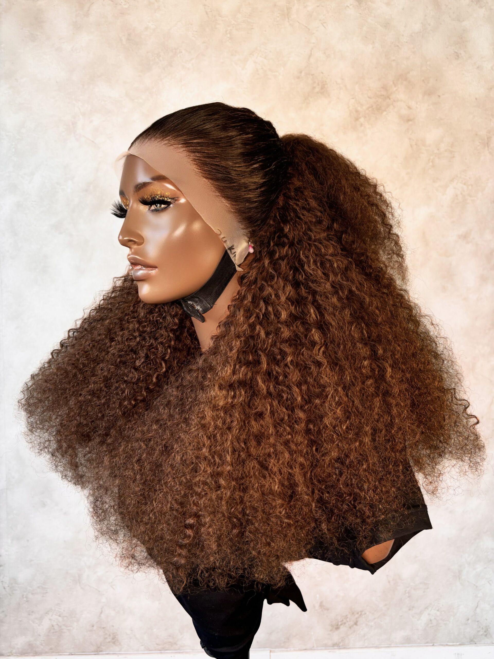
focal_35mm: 26
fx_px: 495
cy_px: 330
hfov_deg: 53.1
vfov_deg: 67.3
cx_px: 247
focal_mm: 5.96
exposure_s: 1/121
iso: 64
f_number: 1.6
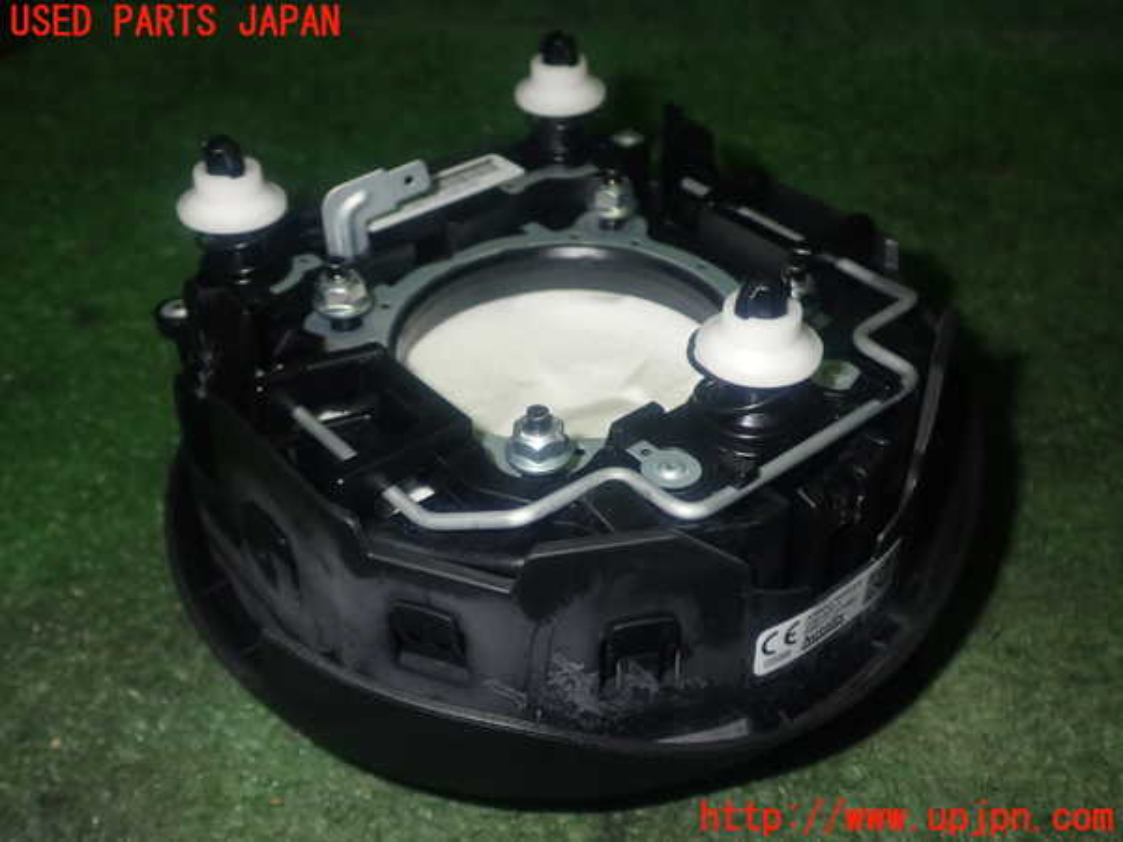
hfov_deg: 49.0
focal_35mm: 38
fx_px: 1233
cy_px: 421
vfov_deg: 37.7
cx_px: 562
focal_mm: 6.83
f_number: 8
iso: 320
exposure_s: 1/40
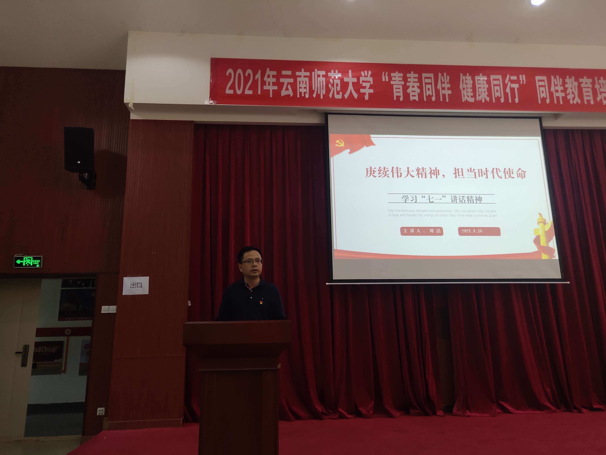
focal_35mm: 29
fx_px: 508
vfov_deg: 48.2
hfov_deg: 61.7
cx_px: 303
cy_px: 228
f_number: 1.8
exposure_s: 1/100
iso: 292
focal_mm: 4.27
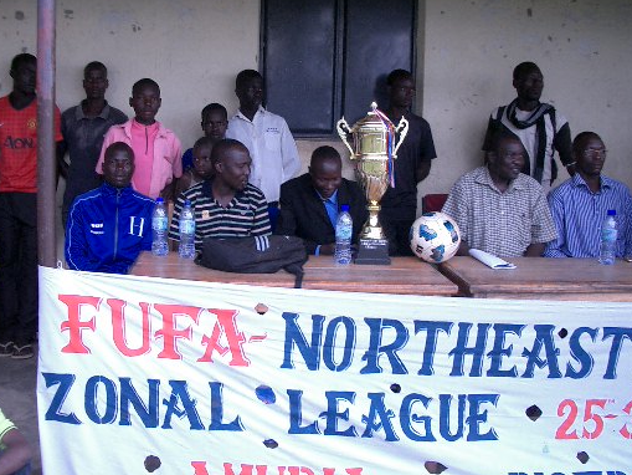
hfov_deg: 42.9
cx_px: 282
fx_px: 804
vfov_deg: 32.8
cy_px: 208
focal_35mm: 44
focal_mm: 5.8
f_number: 2.6
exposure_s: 1/20
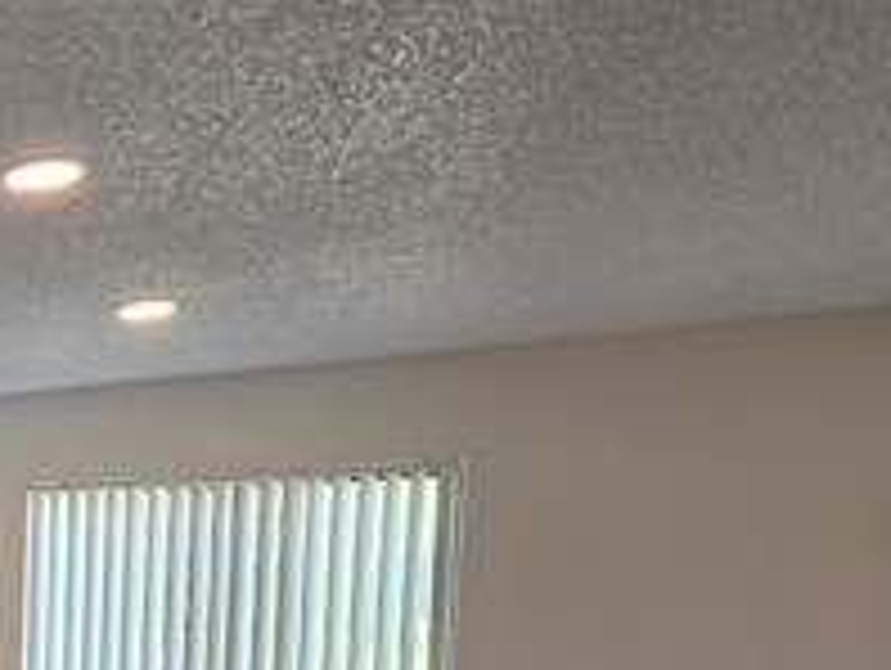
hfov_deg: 29.6
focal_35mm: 42
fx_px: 1082
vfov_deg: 31.1
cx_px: -405
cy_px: 715
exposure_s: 1/120
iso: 160
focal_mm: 2.2
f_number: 1.9
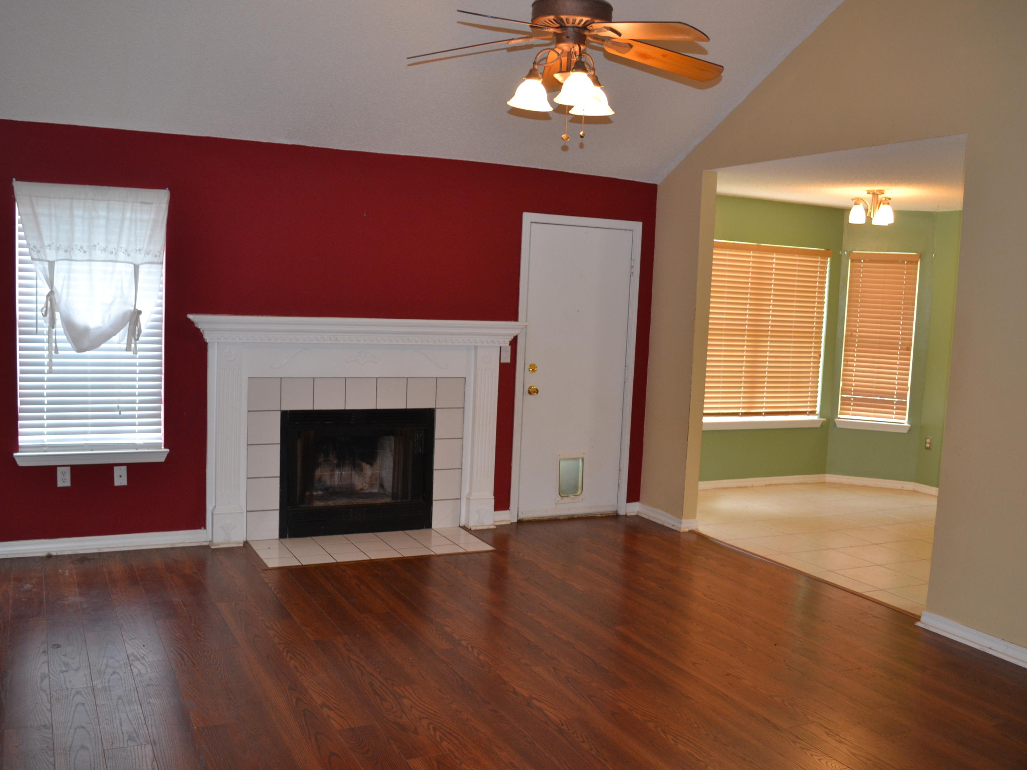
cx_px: 510
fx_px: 979
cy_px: 386
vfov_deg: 43.0
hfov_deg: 55.3
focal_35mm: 33
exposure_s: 1/60
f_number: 3.8
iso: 450
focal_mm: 20
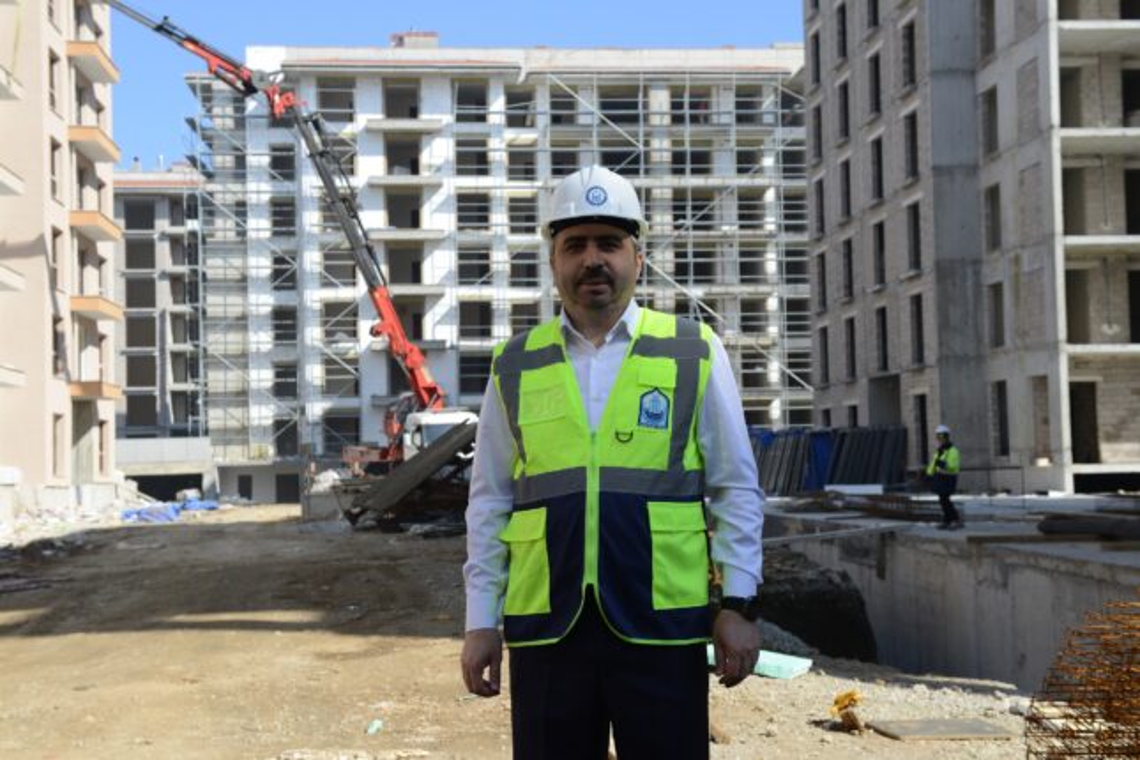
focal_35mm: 50
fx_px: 1583
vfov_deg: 27.0
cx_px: 570
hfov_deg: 39.6
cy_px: 380
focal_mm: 50
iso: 500
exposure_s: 1/800
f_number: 8
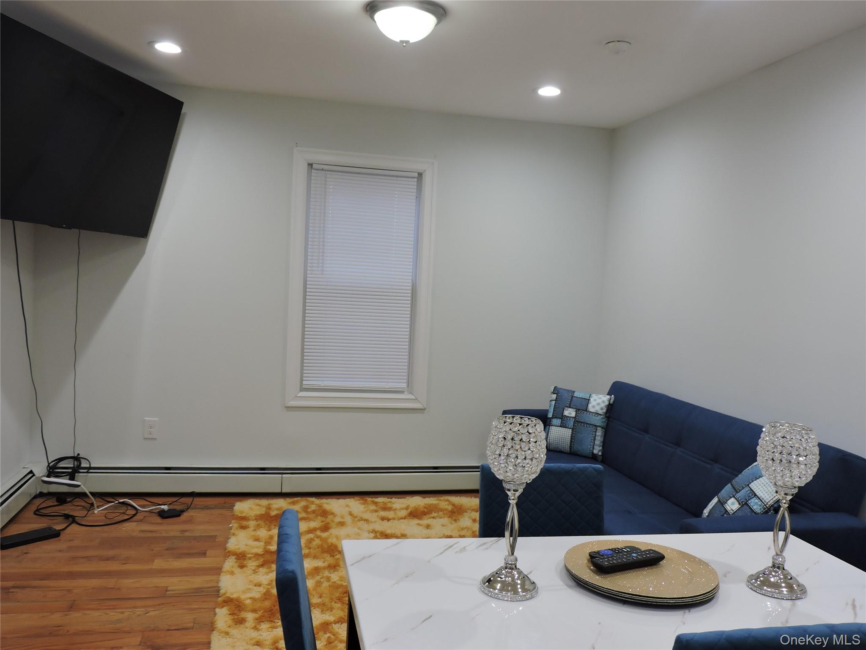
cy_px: 325
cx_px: 433
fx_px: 751
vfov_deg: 46.8
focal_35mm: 30
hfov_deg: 60.0
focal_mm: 5.4
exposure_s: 1/30
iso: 220
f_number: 3.1
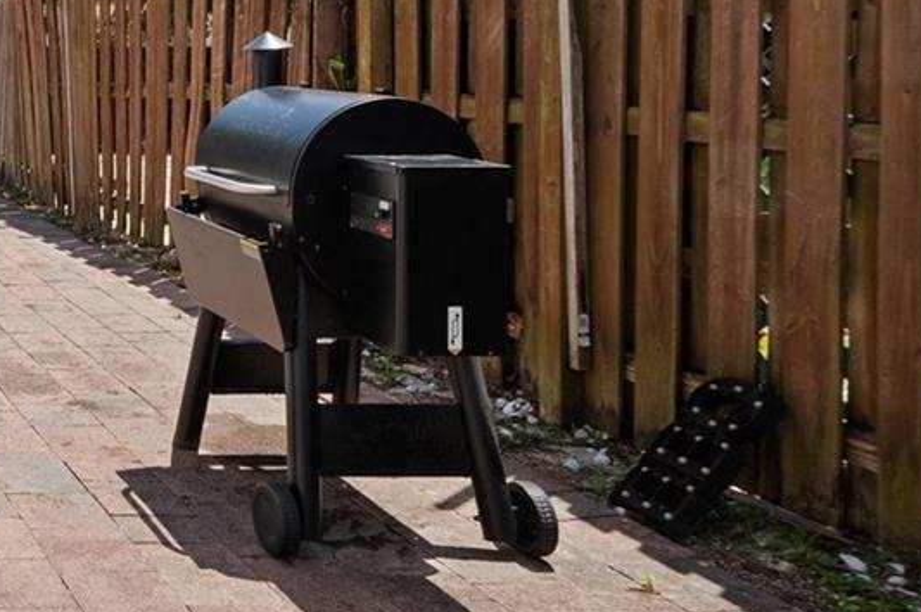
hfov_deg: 34.5
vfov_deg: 30.8
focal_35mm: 42
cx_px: -244
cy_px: 99
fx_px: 1073
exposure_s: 1/400
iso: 200
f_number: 8
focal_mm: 14
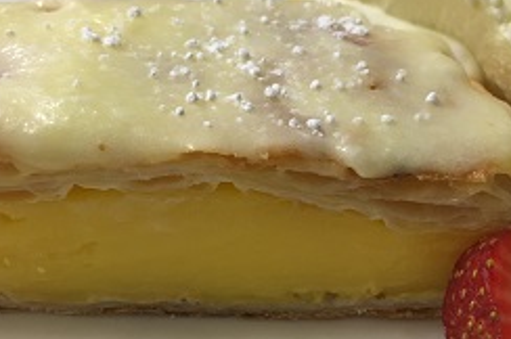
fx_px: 709
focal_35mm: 50
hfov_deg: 39.6
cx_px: 256
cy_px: 202
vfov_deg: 26.9
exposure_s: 1/33
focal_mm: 4.15
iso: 100
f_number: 2.2
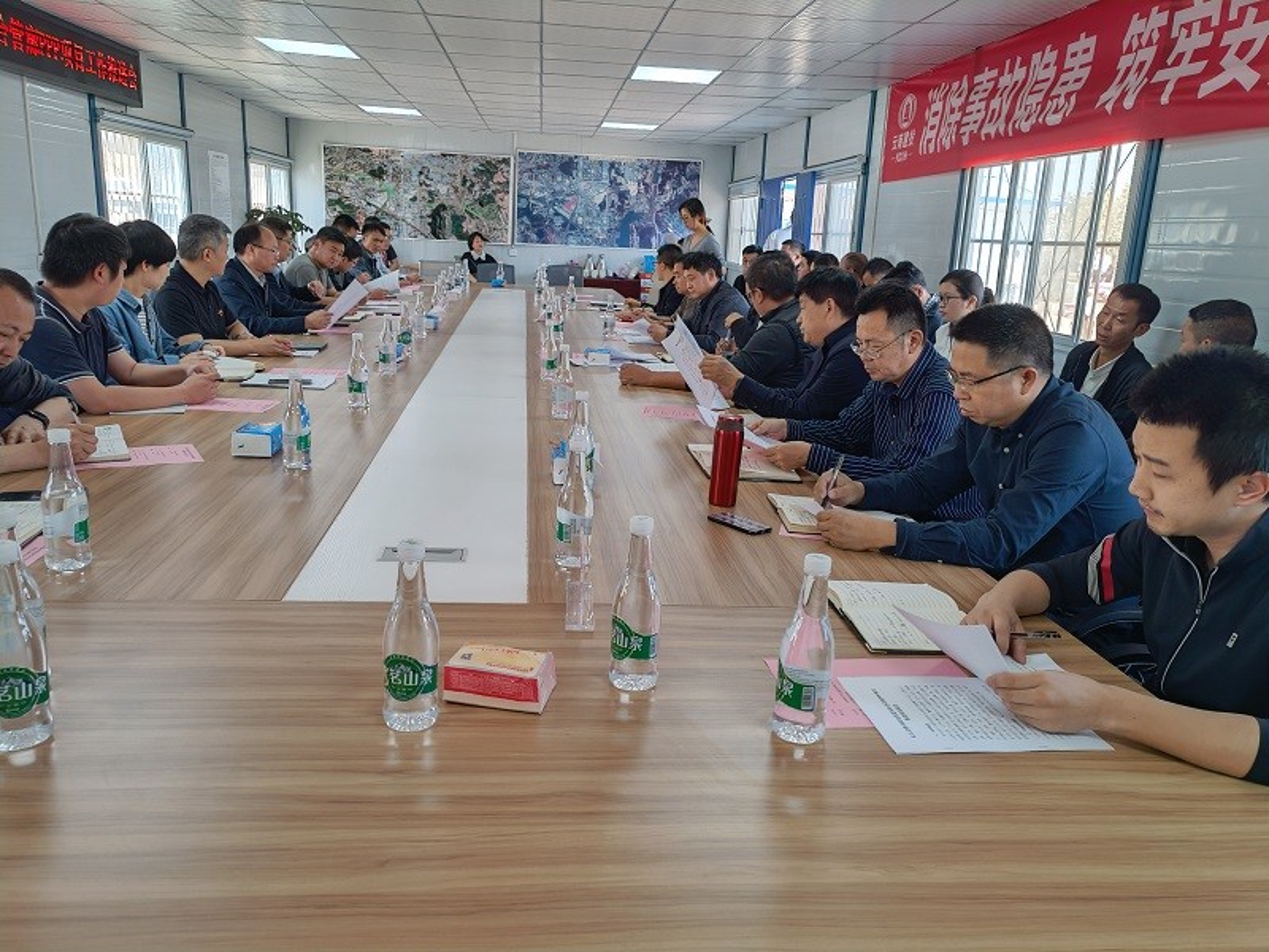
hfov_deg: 65.3
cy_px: 476
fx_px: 990
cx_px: 634
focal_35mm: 27
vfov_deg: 51.4
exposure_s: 1/120
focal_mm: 5.52
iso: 346
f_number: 1.9
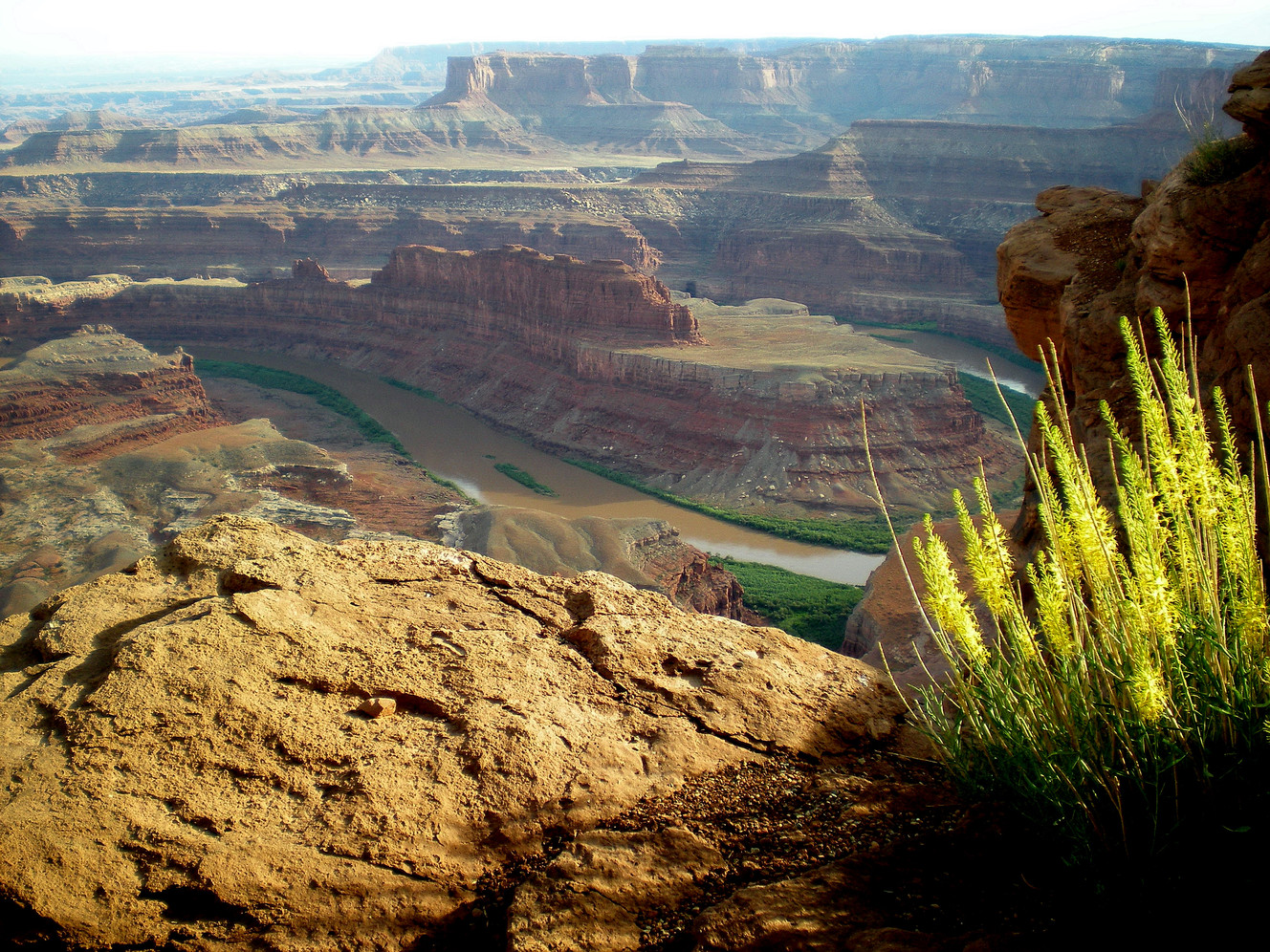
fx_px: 1394
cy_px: 476
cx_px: 635
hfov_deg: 49.0
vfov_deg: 37.7
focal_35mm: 38
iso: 64
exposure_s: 1/187
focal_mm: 6.3
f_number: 3.1
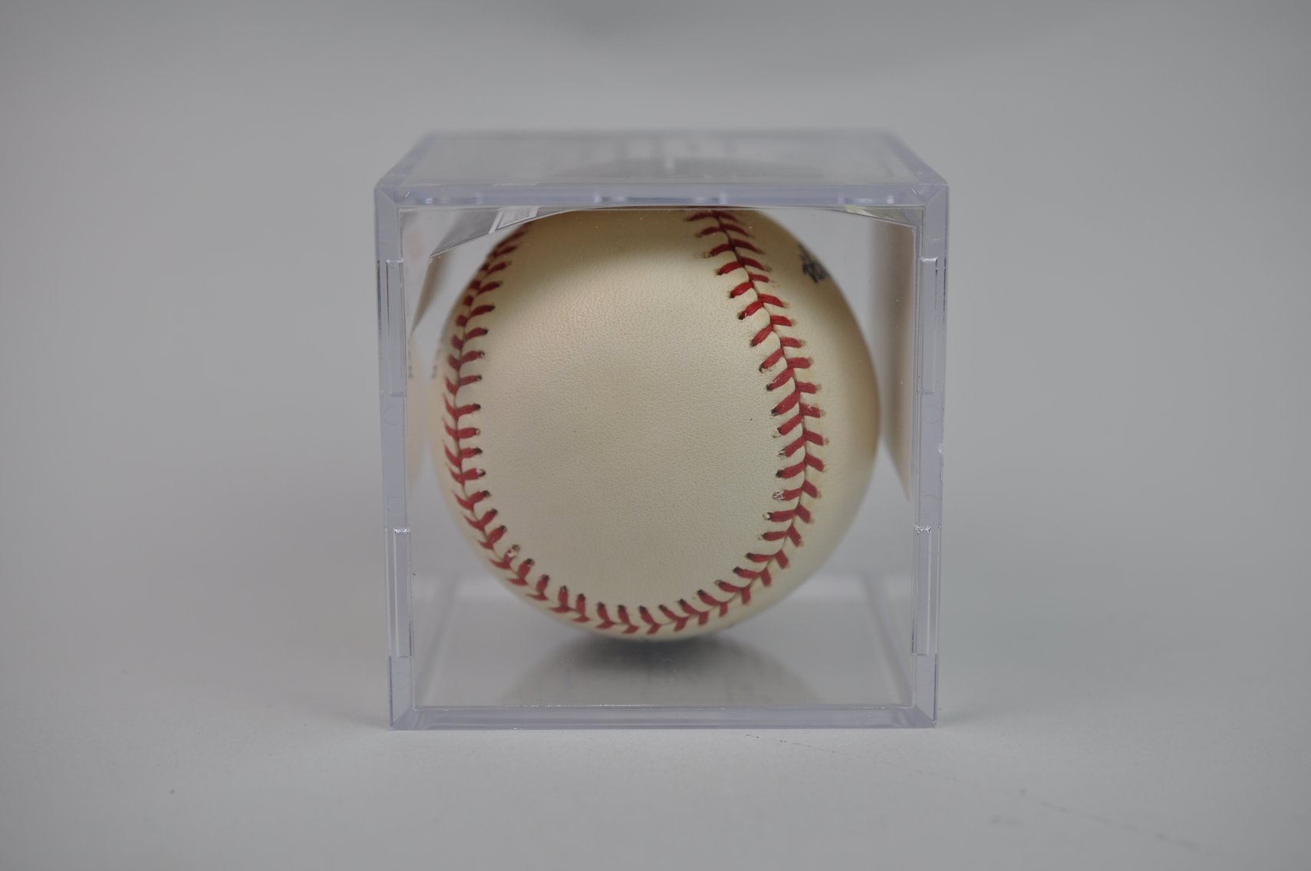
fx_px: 2182
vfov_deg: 22.6
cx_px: 656
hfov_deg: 33.4
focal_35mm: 60
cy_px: 436
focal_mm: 40
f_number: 4
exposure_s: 1/60
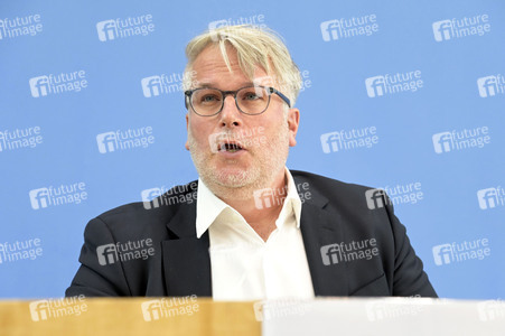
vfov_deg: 16.6
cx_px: 252
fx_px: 1149
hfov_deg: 24.8
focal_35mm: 82
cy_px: 168
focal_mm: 82
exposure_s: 1/640
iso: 4000
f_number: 4.5
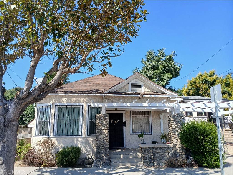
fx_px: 175
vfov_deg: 53.1
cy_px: 88
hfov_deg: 67.3
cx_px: 116
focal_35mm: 26
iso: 20
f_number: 1.8
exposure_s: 1/362
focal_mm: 3.98
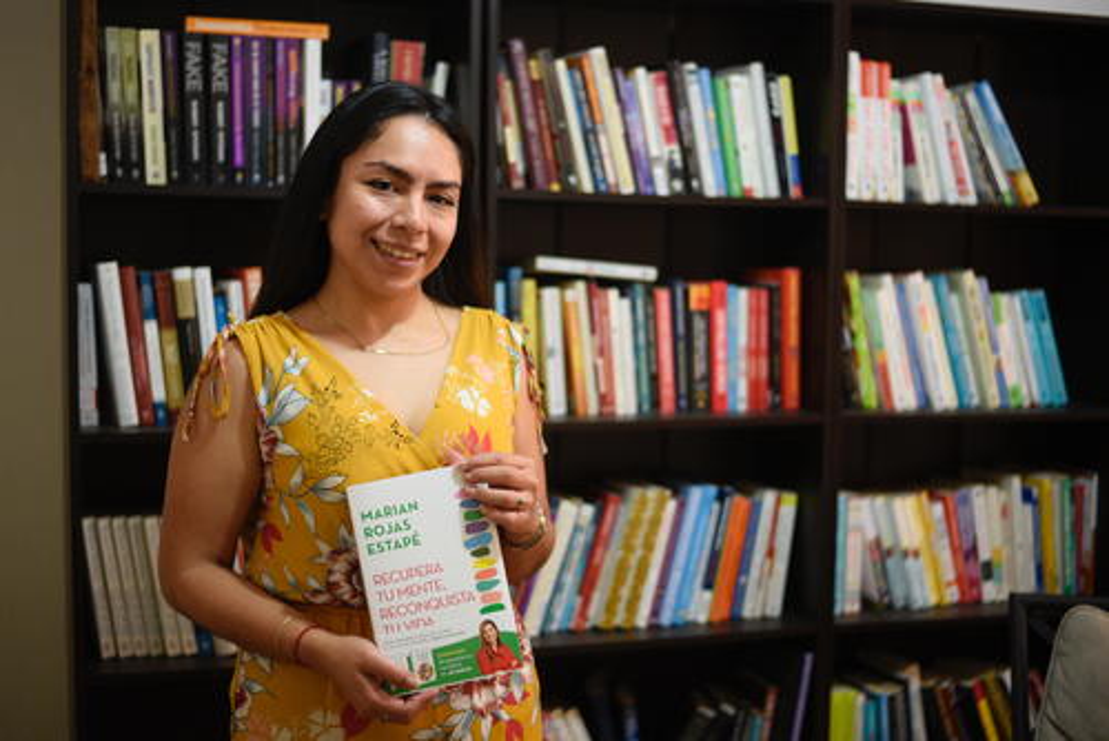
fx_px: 1541
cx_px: 554
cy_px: 370
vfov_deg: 27.0
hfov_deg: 39.6
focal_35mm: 50
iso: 1600
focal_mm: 50
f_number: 2.2
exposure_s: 1/160
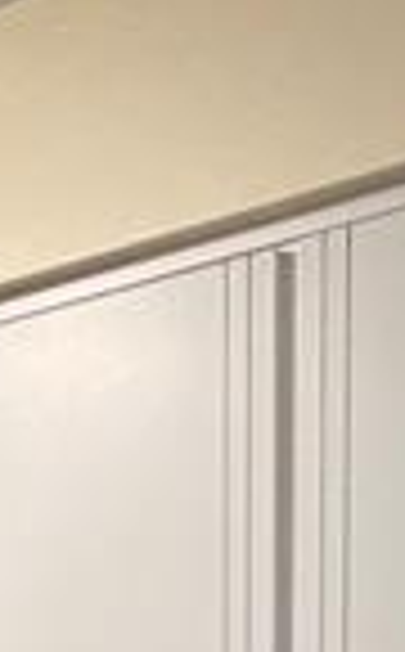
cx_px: -400
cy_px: 1111
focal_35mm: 105
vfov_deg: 17.0
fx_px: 1864
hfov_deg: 11.2
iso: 200
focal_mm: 2.22
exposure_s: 1/60
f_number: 2.2
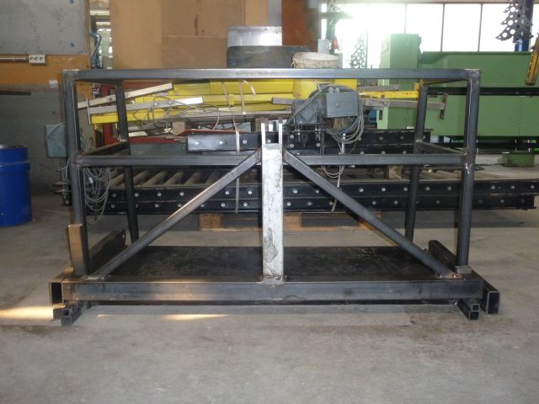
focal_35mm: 34
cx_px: 270
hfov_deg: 54.0
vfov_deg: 41.8
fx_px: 529
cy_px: 202
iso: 400
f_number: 3.6
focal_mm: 5.6
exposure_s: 1/30
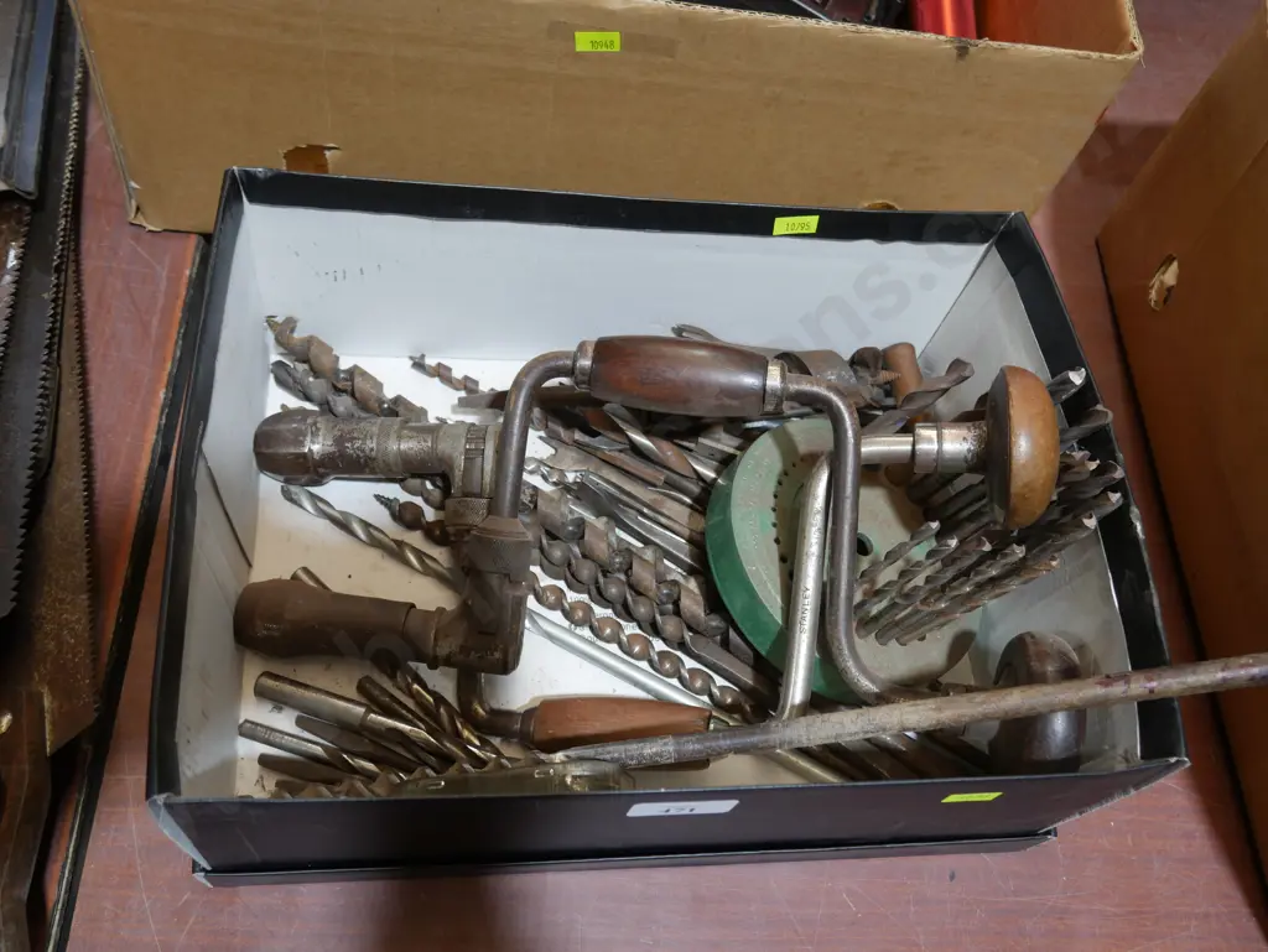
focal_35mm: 32
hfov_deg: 56.8
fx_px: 1173
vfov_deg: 44.2
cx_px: 634
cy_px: 476
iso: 320
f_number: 3.6
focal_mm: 16
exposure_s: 1/60
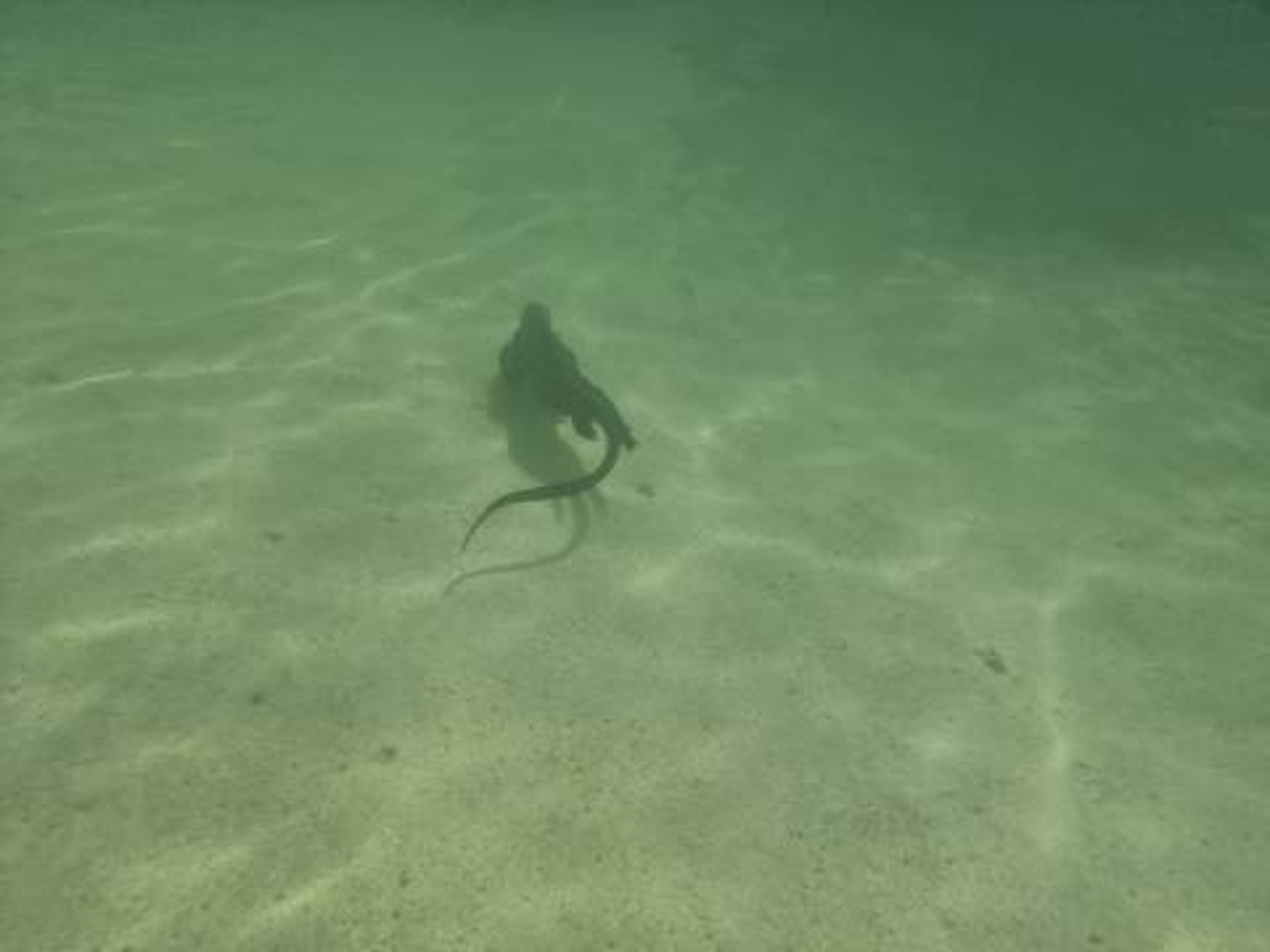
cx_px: 635
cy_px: 476
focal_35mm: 23
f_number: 1.8
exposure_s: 1/2688
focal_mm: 6.4
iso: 50
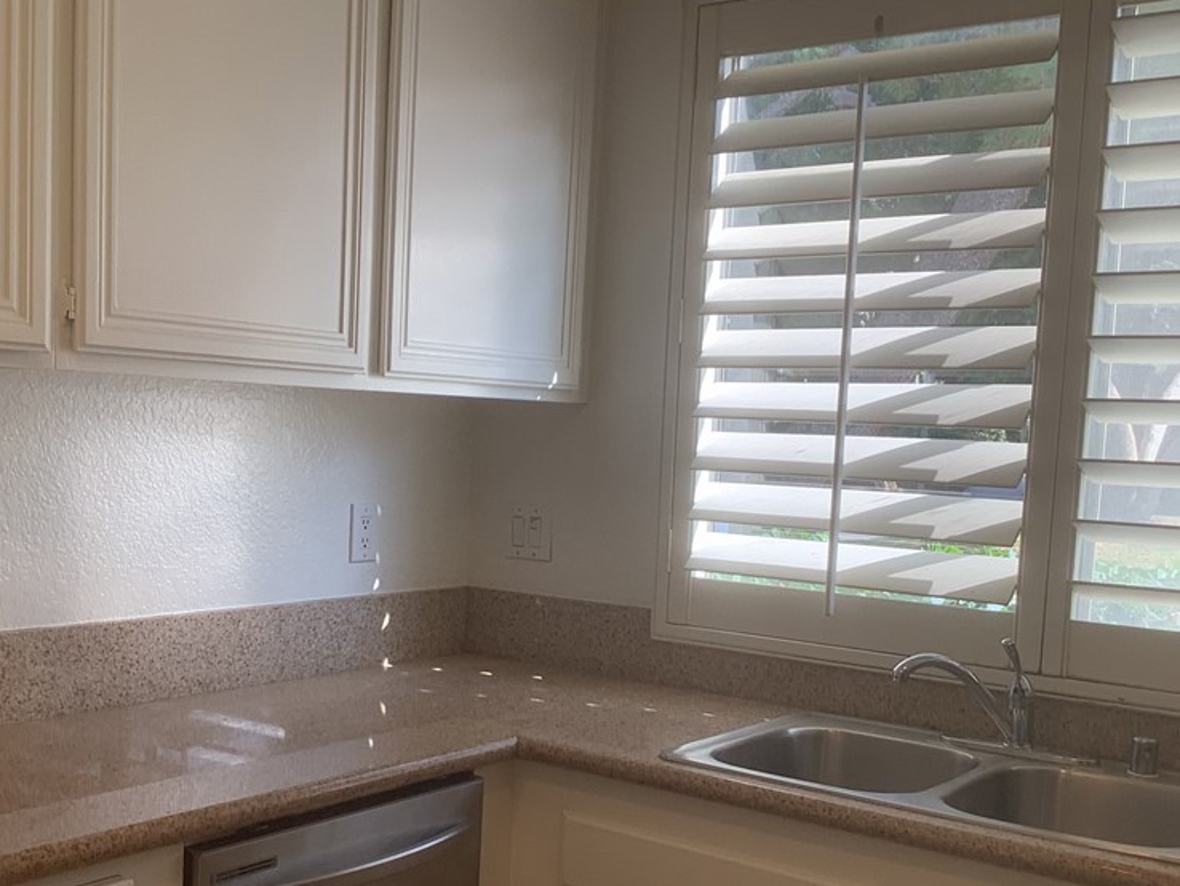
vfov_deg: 33.4
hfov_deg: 43.7
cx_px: 497
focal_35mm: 43
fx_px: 1466
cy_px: 568
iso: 32
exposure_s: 1/120
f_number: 2.4
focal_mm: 3.3
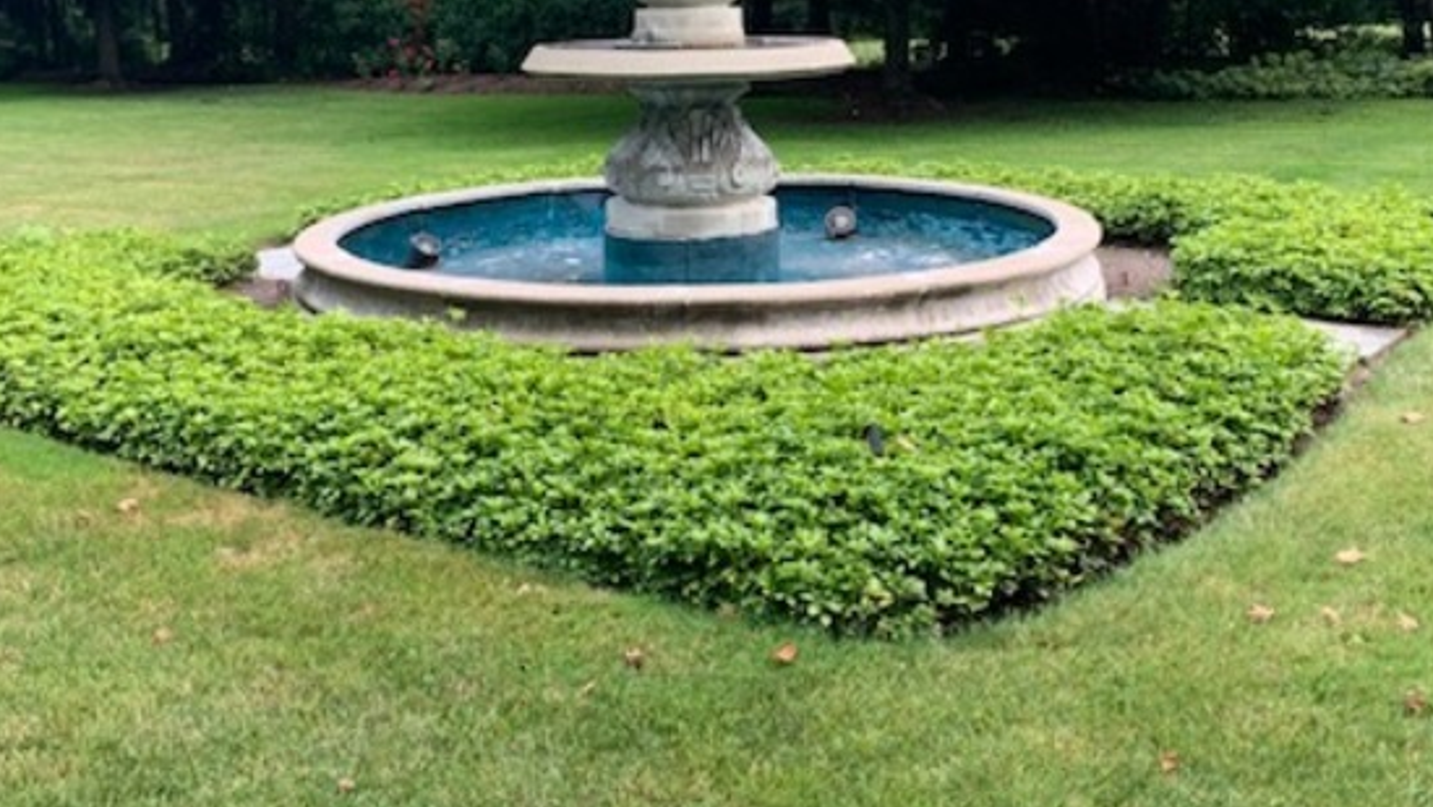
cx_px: 694
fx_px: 1254
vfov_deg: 34.9
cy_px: 206
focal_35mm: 33
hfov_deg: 59.5
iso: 25
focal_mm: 4.25
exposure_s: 1/164
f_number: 1.8
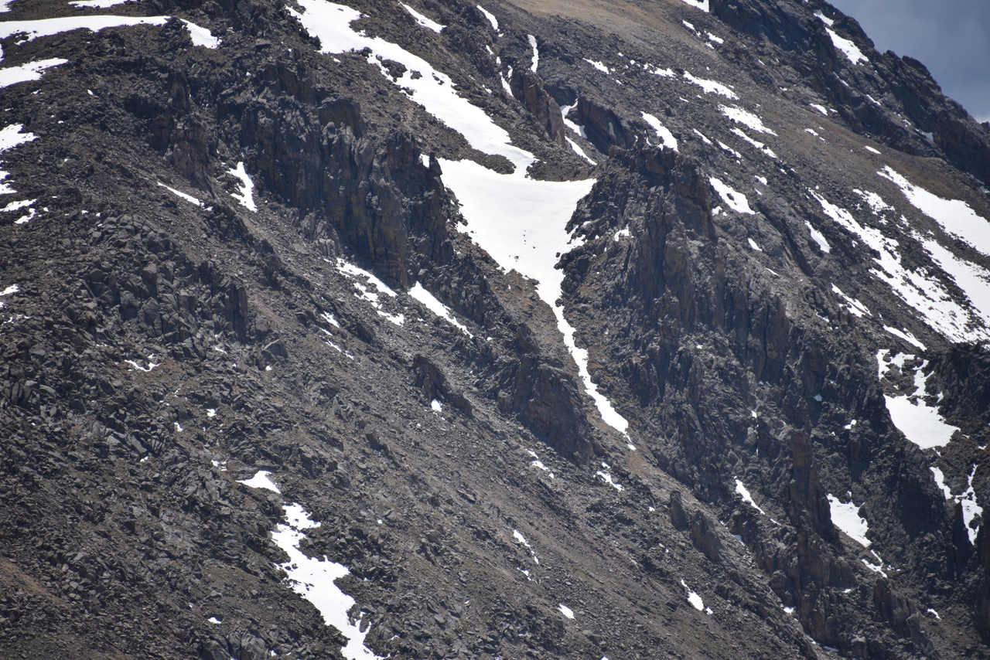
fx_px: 8251
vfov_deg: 4.6
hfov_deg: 6.9
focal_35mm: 300
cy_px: 330
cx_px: 495
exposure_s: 1/640
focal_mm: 300
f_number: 6.3
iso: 100
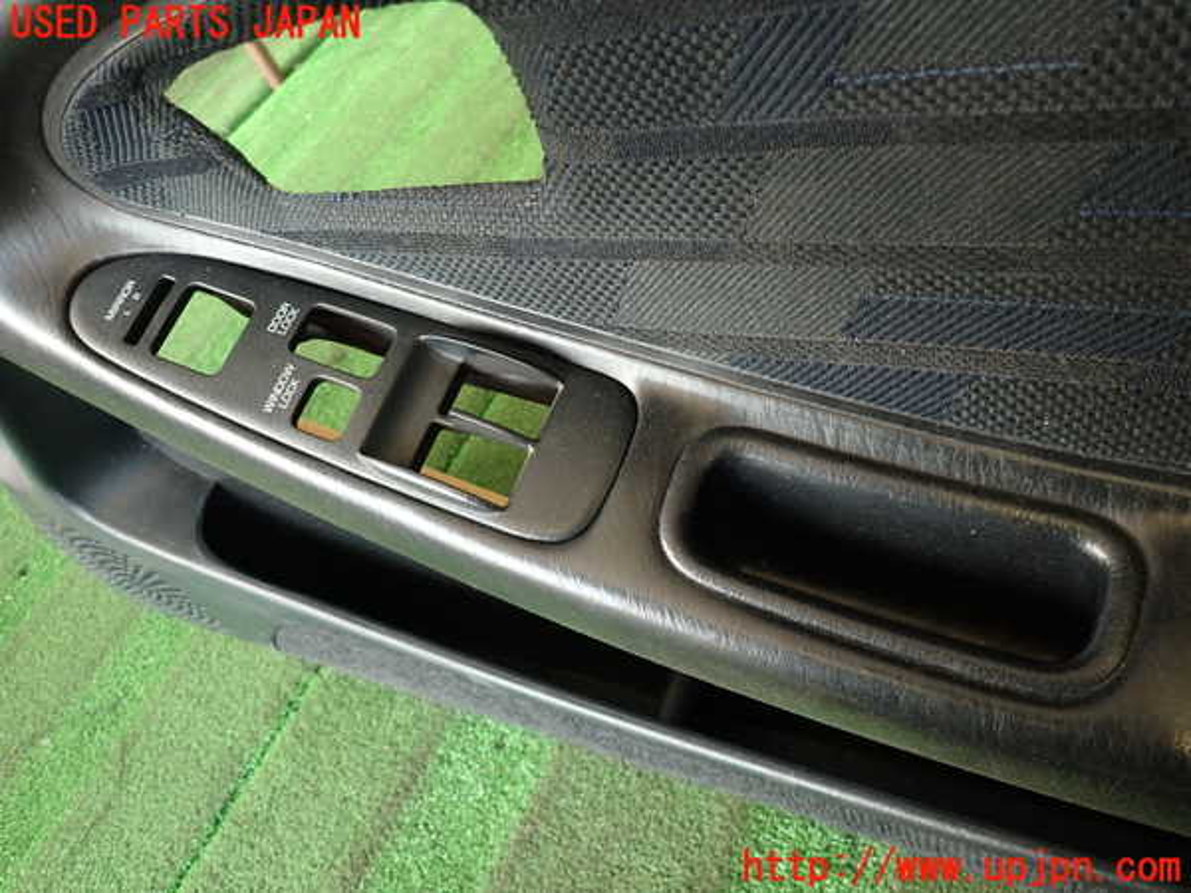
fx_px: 860
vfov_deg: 54.9
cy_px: 446
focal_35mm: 25
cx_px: 596
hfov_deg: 69.4
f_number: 2
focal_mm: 4.5
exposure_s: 1/60
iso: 200
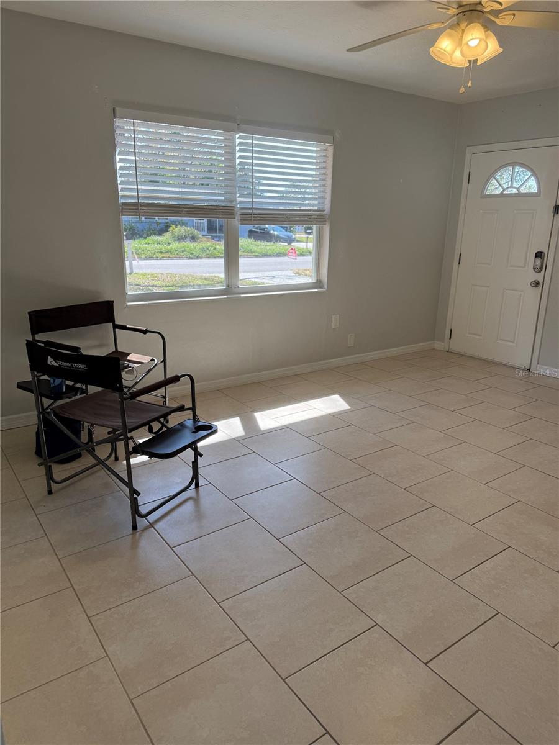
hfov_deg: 56.8
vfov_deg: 71.6
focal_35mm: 24
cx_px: 280
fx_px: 517
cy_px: 372
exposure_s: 1/430
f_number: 1.78
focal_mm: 6.76
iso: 100
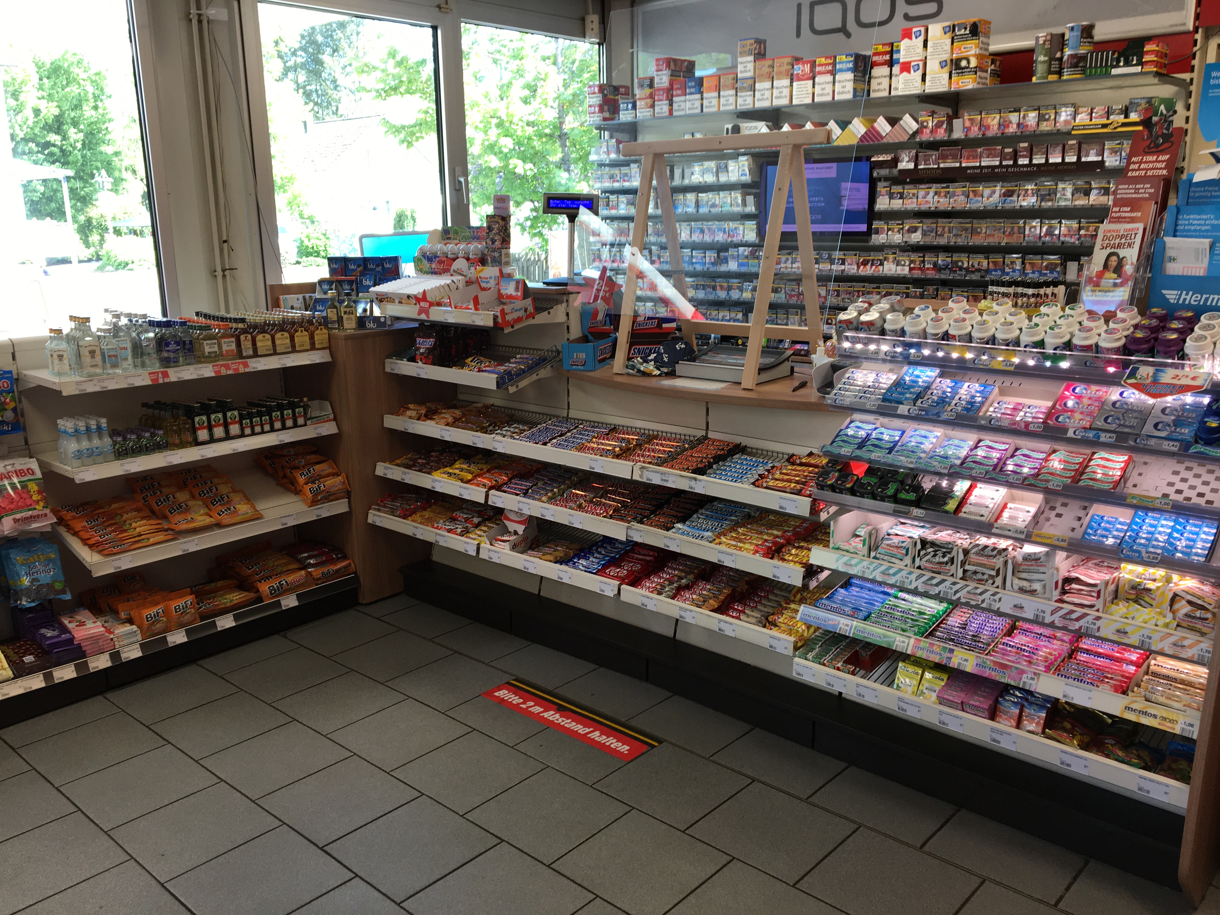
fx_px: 1022
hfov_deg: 61.7
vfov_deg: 48.2
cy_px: 458
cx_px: 610
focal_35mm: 29
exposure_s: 1/50
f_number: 2.2
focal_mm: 4.15
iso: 32
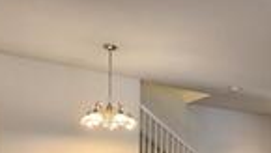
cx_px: 228
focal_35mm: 39
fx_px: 281
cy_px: 172
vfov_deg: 27.7
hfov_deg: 47.8
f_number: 2.2
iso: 200
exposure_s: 1/60
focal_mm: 2.2
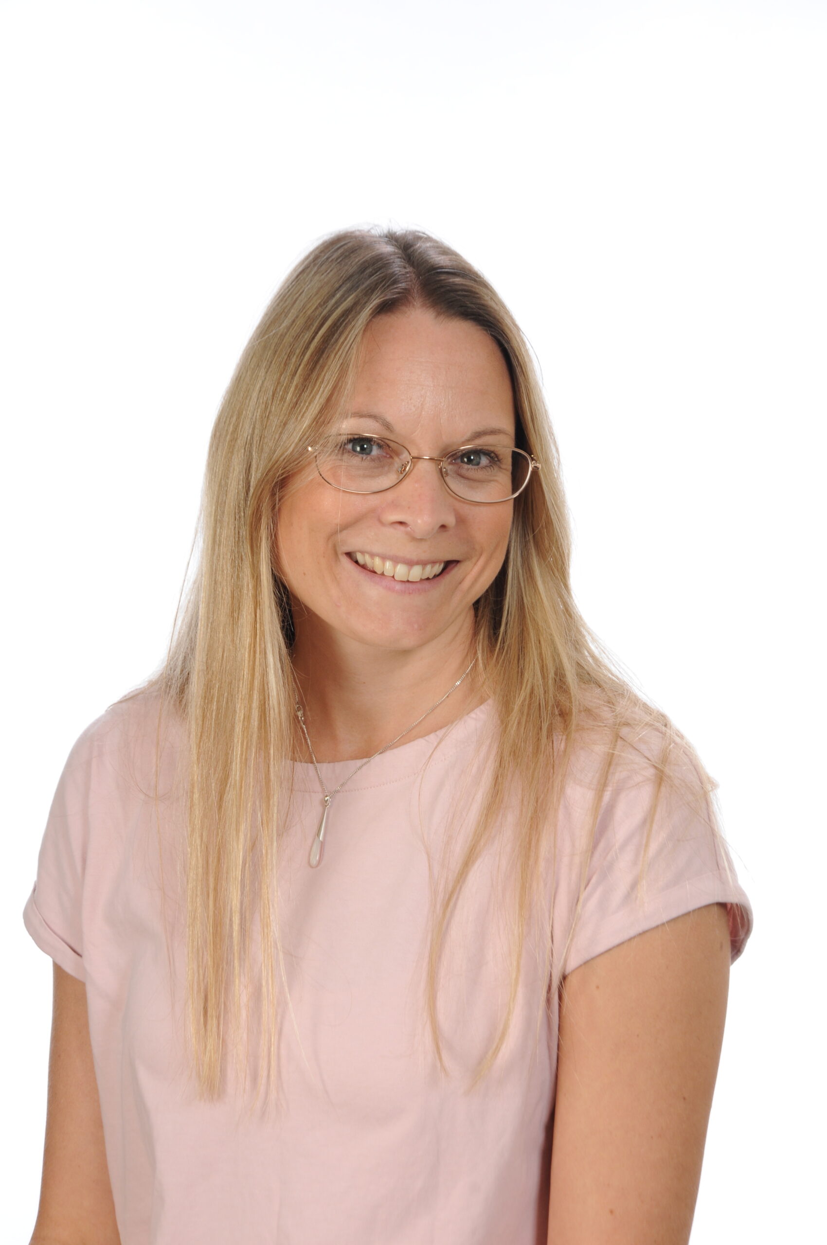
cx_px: 414
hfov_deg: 8.7
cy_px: 622
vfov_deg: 13.1
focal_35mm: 158
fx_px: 5442
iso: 200
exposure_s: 1/160
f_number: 11
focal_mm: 105
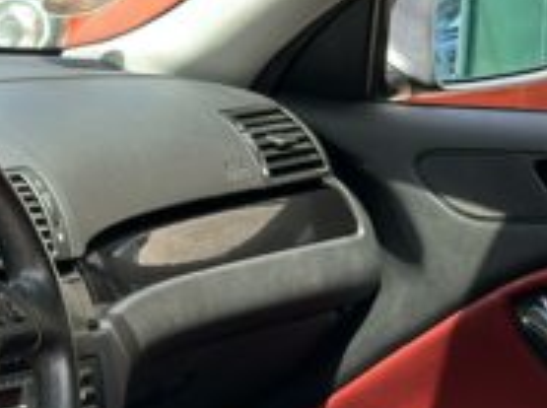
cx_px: -109
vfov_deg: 7.0
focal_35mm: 208
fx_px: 3280
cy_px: 677
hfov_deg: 9.4
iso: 64
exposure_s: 1/404
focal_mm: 6.86
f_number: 1.78
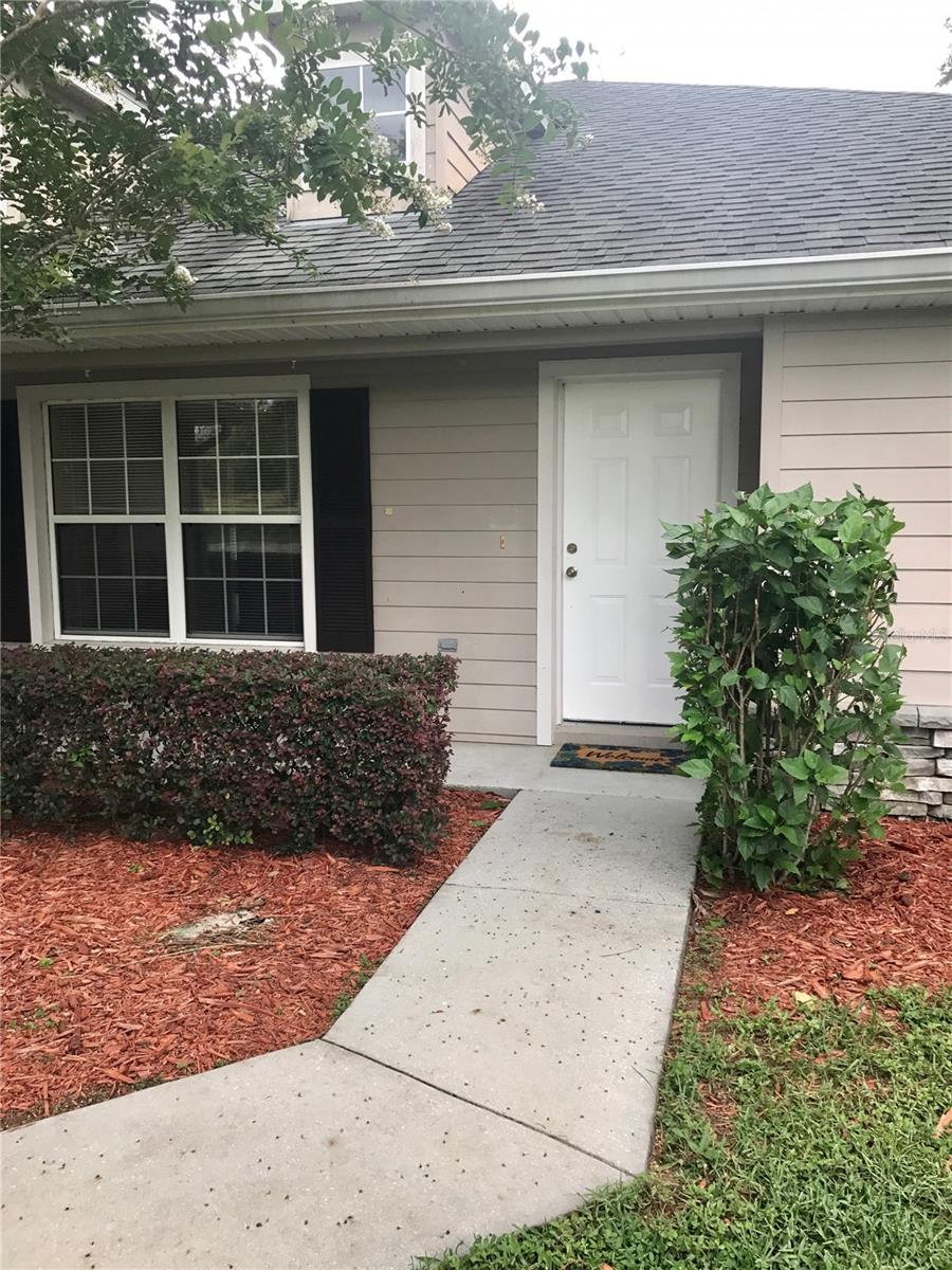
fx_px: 1027
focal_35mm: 28
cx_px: 476
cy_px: 635
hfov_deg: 49.7
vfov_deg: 63.4
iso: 25
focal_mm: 3.99
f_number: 1.8
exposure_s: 1/120
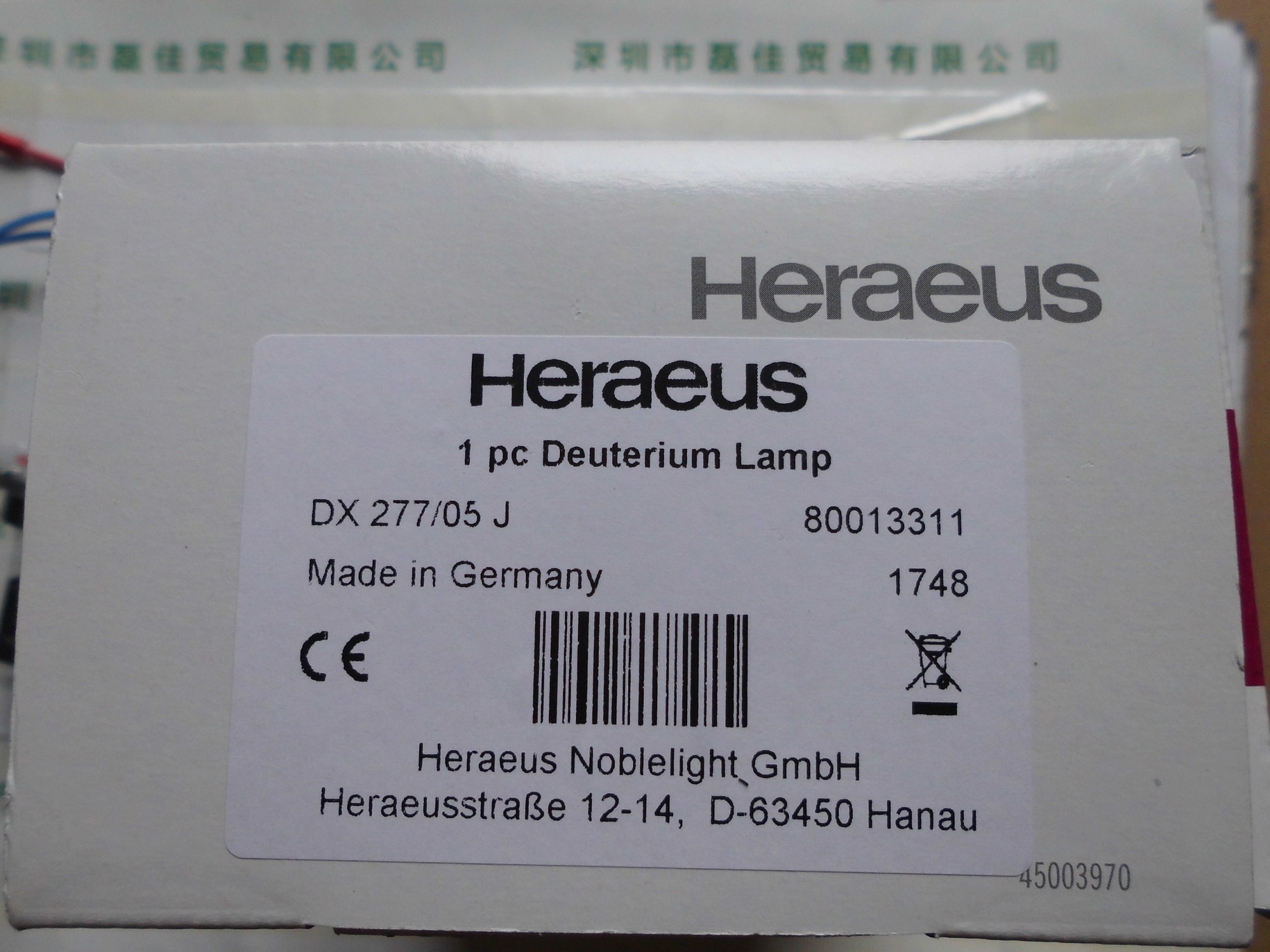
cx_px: 635
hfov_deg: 67.3
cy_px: 476
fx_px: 954
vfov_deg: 53.1
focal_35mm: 26
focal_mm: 4.6
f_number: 3.2
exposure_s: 1/899
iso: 100
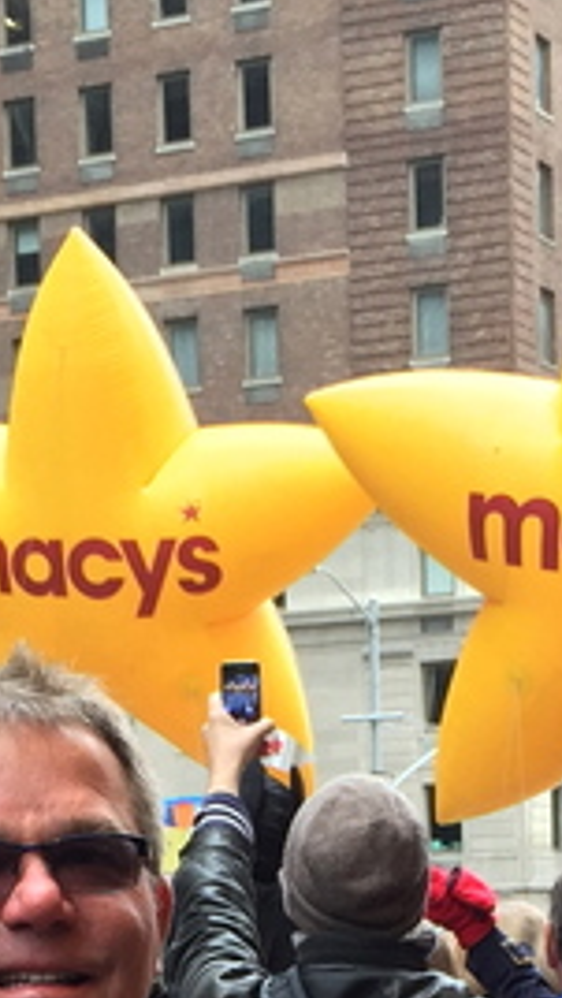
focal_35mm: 113
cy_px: 1184
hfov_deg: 10.7
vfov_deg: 18.0
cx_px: 328
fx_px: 2990
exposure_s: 1/40
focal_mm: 4.15
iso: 32
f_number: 2.2
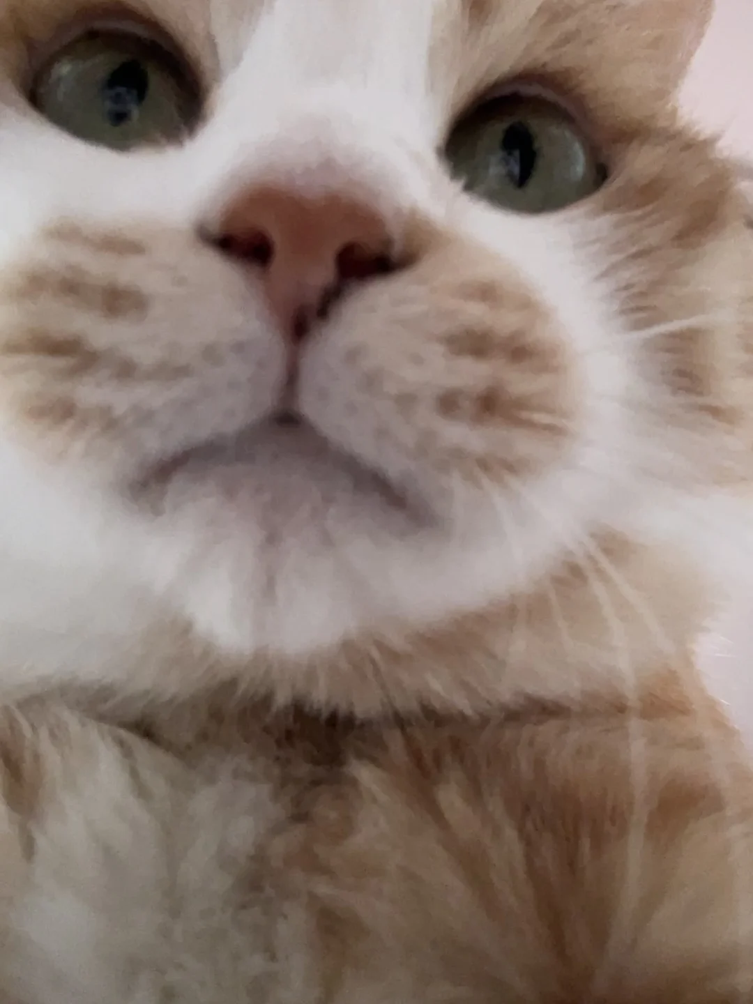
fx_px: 870
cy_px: 502
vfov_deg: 60.0
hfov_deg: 46.8
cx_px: 376
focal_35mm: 30
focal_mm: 2.69
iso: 640
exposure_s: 1/23
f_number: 1.9
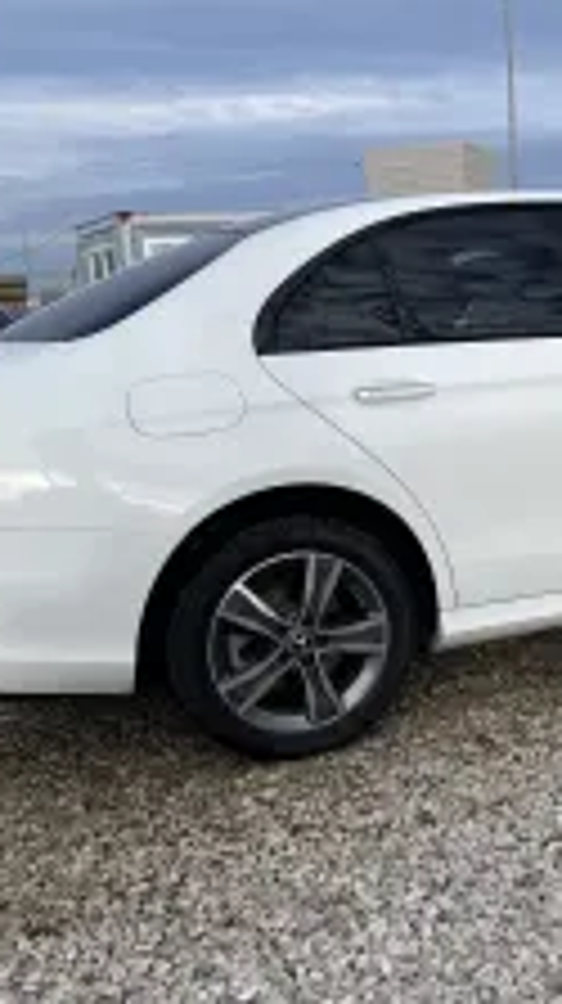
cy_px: 531
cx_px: 526
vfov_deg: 46.4
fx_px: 1169
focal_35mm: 44
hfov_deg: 26.0
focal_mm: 5.1
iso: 32
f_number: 1.6
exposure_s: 1/2597
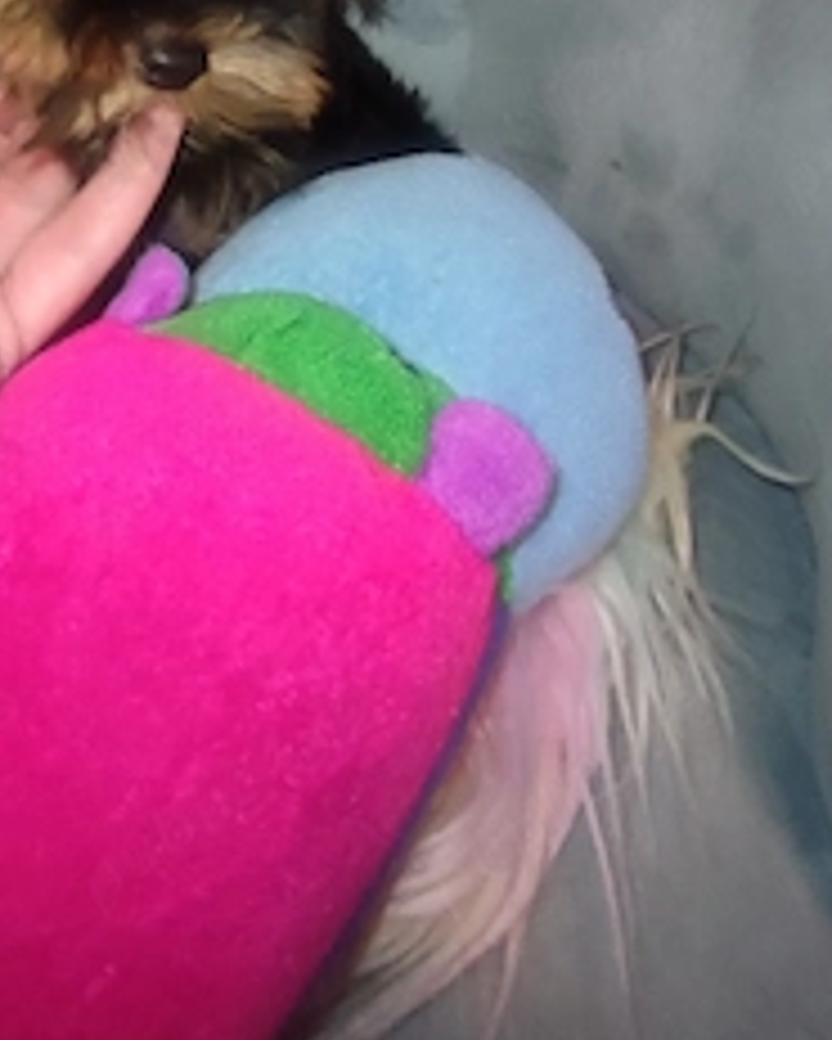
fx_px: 831
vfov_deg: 57.0
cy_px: 146
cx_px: 315
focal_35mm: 27
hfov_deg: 52.7
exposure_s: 1/33
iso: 408
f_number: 2.2
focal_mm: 1.65
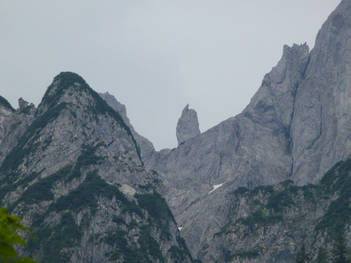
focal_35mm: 335
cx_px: 176
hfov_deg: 5.9
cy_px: 132
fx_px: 3397
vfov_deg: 4.4
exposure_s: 1/500
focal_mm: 54.5
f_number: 5.7
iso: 160
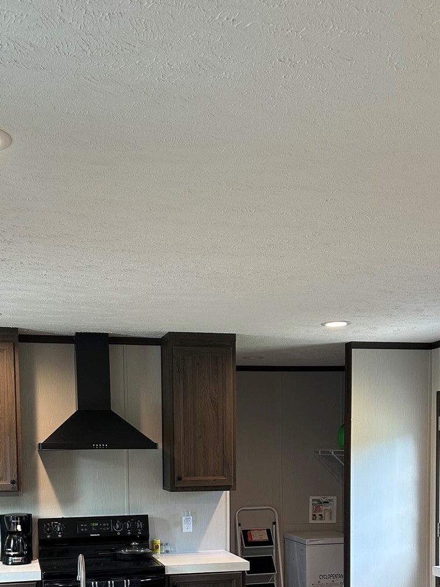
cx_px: 206
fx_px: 780
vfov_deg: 39.2
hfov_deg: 31.5
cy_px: 489
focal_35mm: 46
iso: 125
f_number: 1.78
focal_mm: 6.86
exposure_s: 1/60
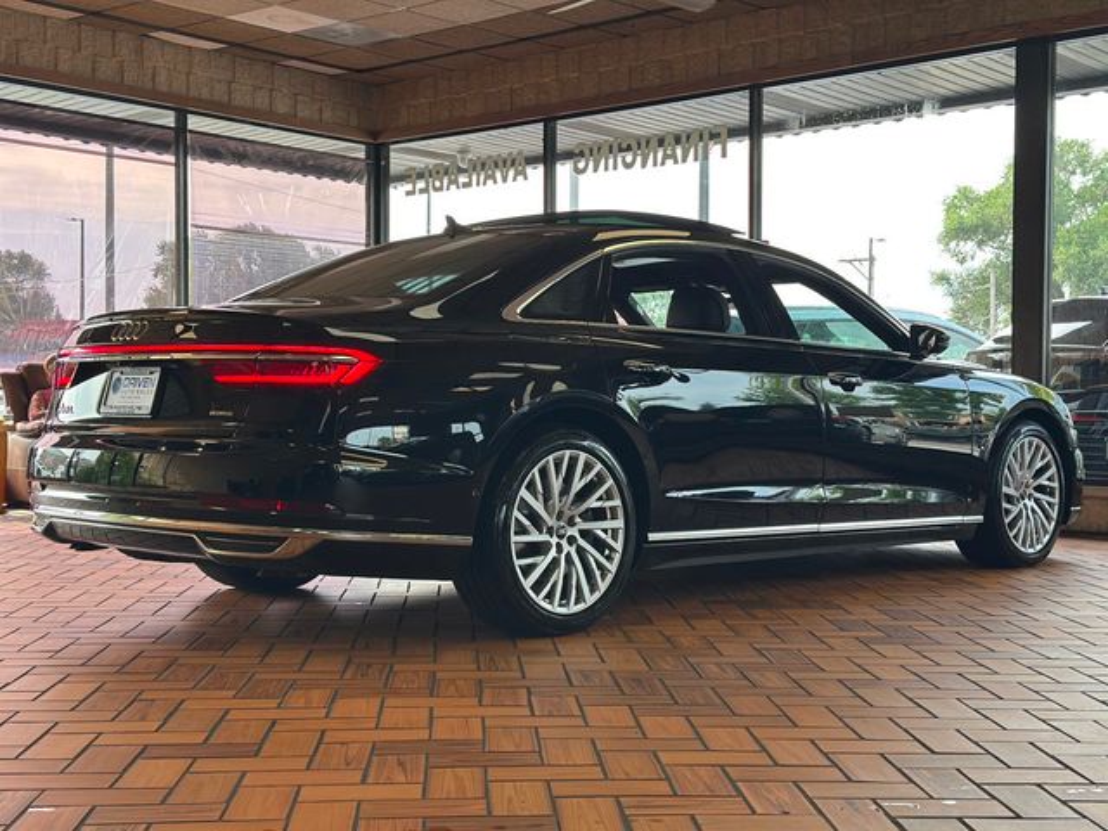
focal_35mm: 48
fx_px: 1536
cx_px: 554
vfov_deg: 30.3
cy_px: 416
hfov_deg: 39.7
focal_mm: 6.86
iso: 80
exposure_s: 1/291
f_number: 1.78
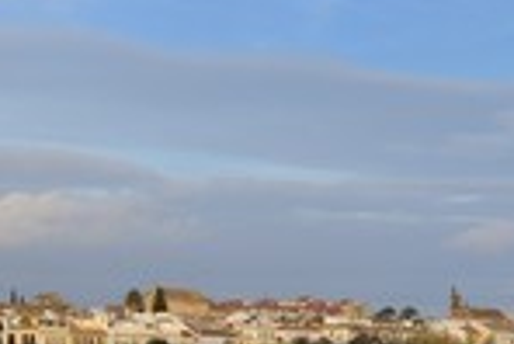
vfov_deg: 12.6
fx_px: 1543
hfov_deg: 18.6
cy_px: 334
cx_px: 59
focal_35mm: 108
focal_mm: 38
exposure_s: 1/160
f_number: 10
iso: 400
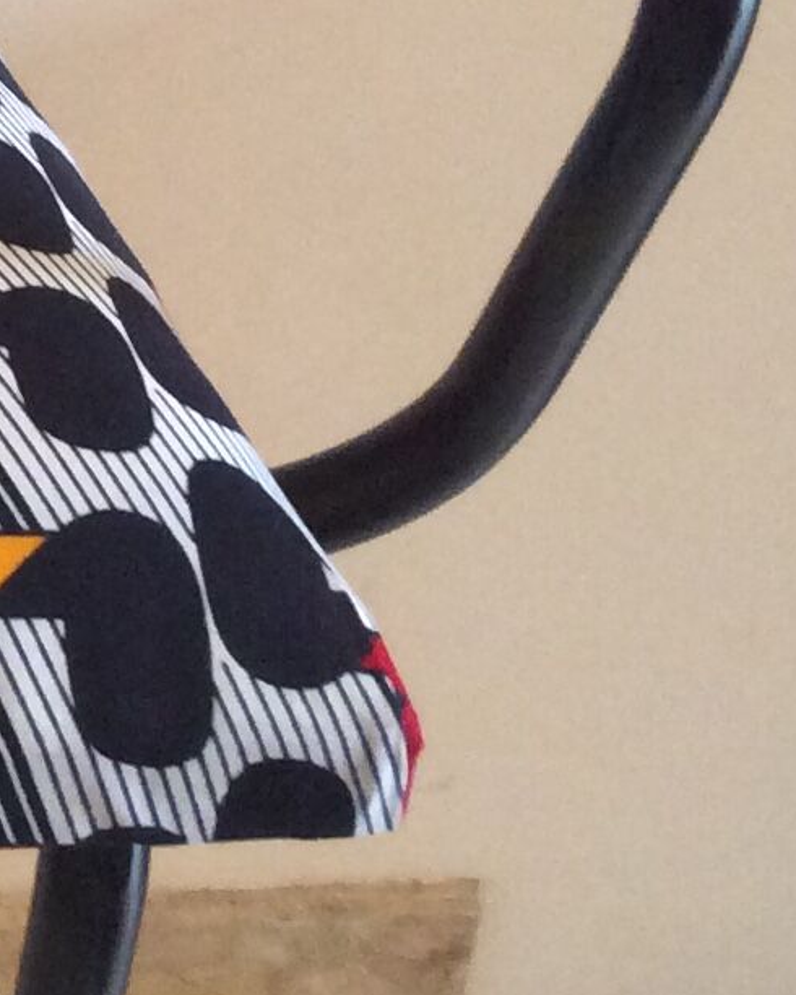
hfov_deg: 11.0
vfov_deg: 14.4
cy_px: 44
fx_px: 3885
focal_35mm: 132
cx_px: -588
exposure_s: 1/25
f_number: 2.4
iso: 160
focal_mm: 3.3
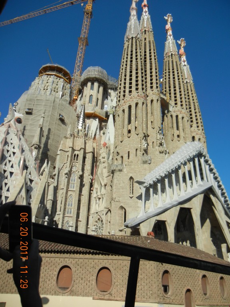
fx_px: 266
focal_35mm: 30
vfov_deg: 60.0
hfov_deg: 46.8
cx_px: 115
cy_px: 154
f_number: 7
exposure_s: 1/602
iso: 160
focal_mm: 5.4
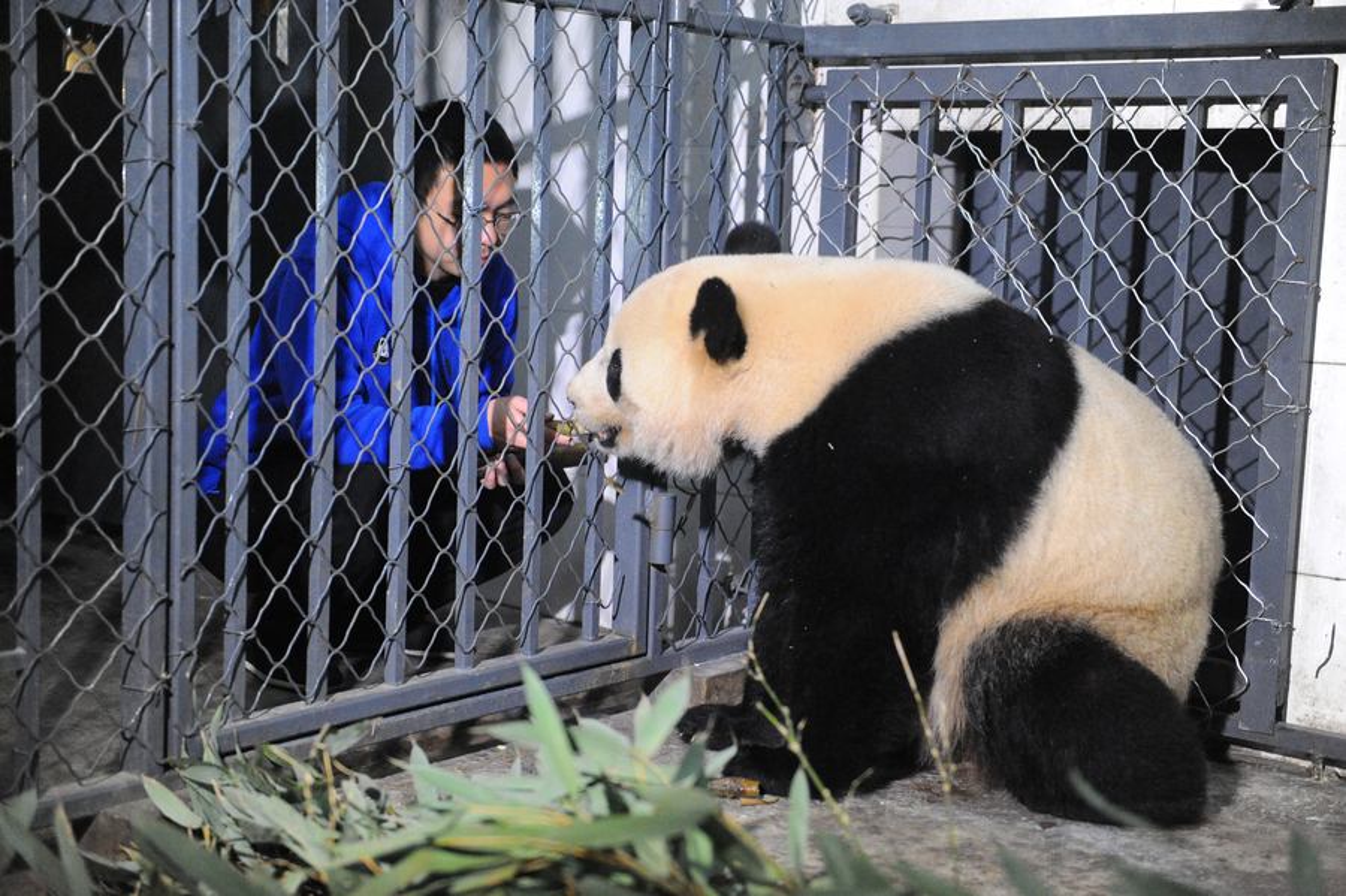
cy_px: 448
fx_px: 2055
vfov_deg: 24.6
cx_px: 673
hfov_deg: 36.3
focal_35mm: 55
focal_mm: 55
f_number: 2.8
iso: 6400
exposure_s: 1/160
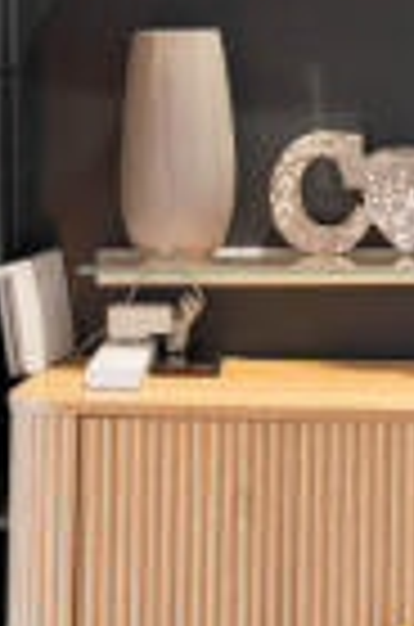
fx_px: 2895
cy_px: -34
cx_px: 434
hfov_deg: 8.1
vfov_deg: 12.2
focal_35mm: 167
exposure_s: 1/25
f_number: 4.5
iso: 640
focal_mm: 53
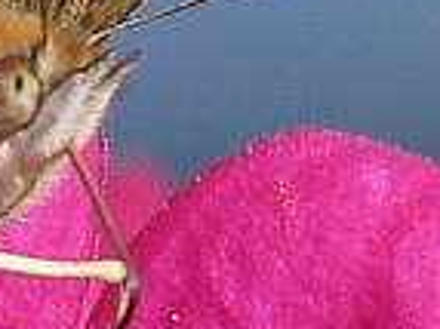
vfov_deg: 0.4
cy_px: 12
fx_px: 45543
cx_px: 126
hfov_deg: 0.6
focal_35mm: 3586
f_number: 5.6
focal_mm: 108
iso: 80
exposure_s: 1/320
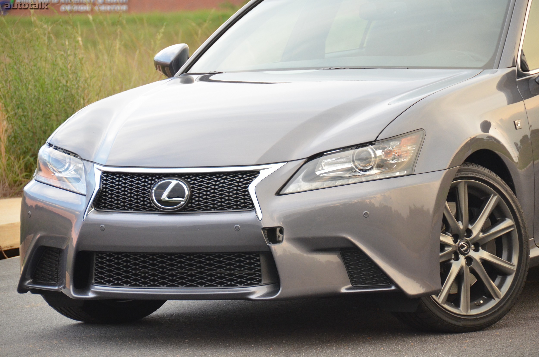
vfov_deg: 6.1
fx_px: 3362
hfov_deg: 9.2
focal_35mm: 225
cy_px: 178
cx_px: 270
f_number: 5.6
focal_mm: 150
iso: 1600
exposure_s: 1/250
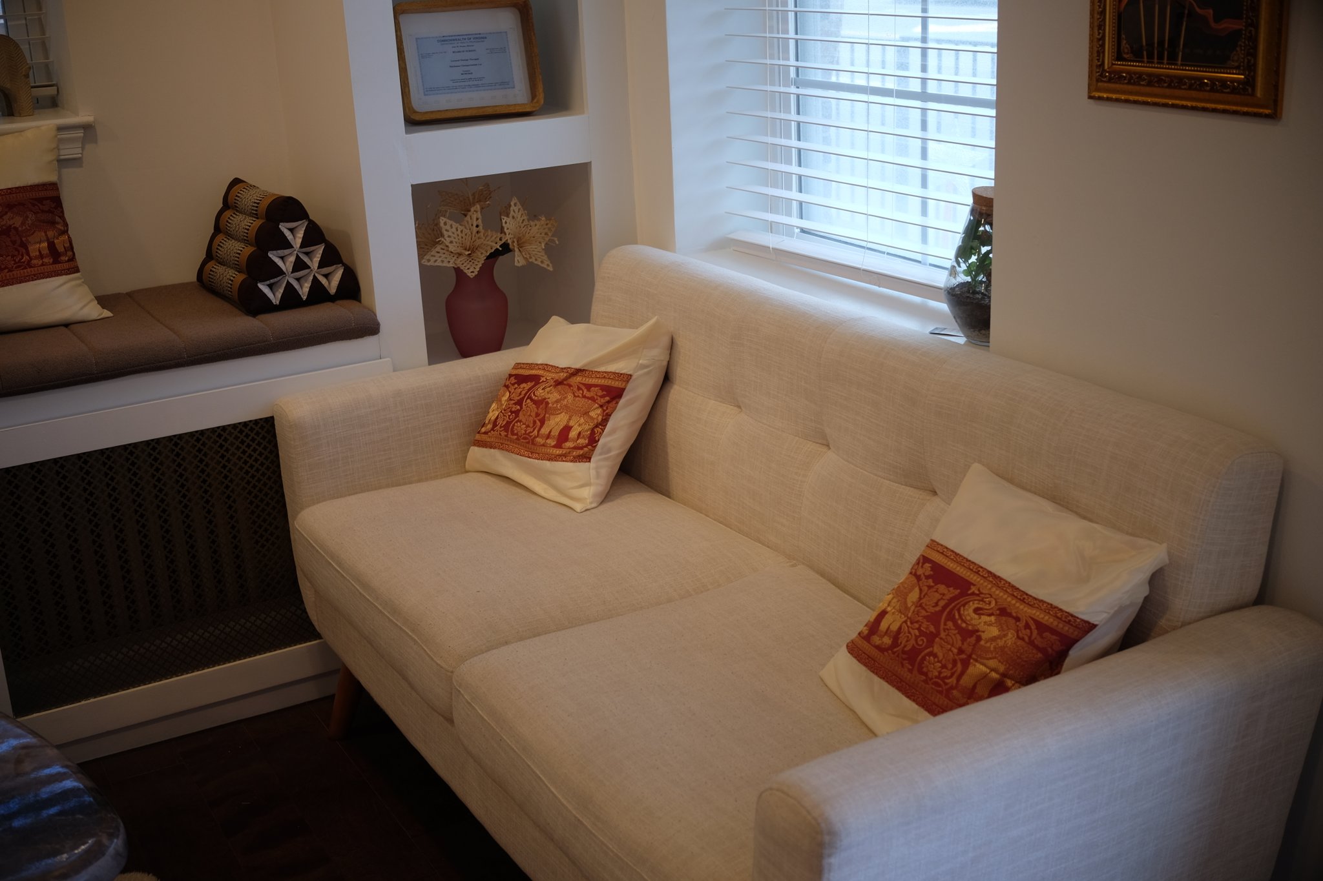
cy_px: 440
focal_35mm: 41
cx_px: 662
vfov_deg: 32.6
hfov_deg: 47.4
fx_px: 1507
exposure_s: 1/52
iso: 200
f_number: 2.8
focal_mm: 27
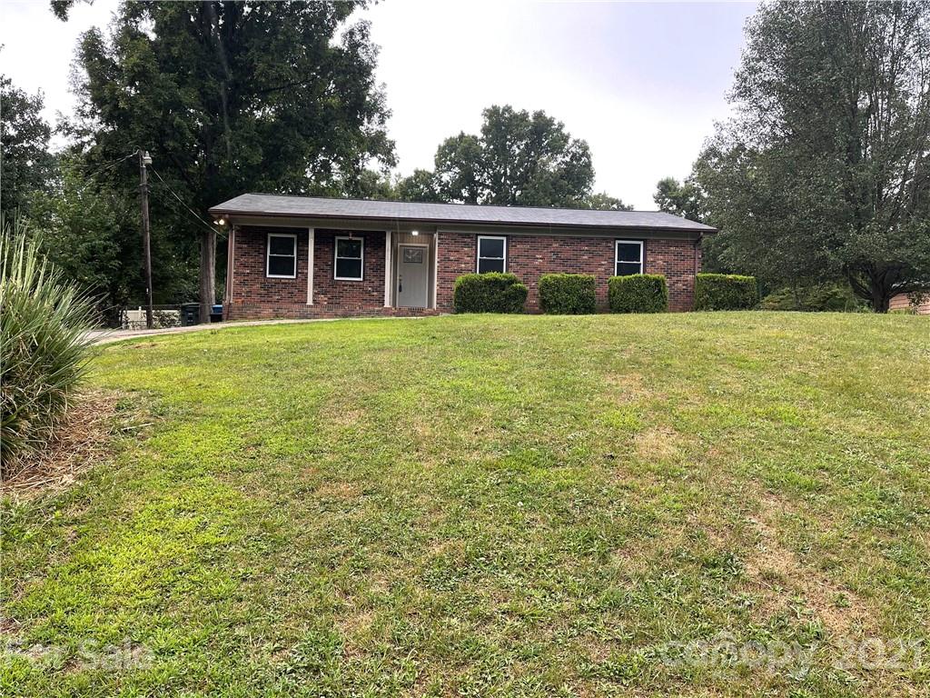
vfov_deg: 53.1
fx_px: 699
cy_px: 349
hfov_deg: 67.3
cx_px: 465
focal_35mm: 26
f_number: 1.6
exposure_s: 1/121
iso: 64
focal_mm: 5.1
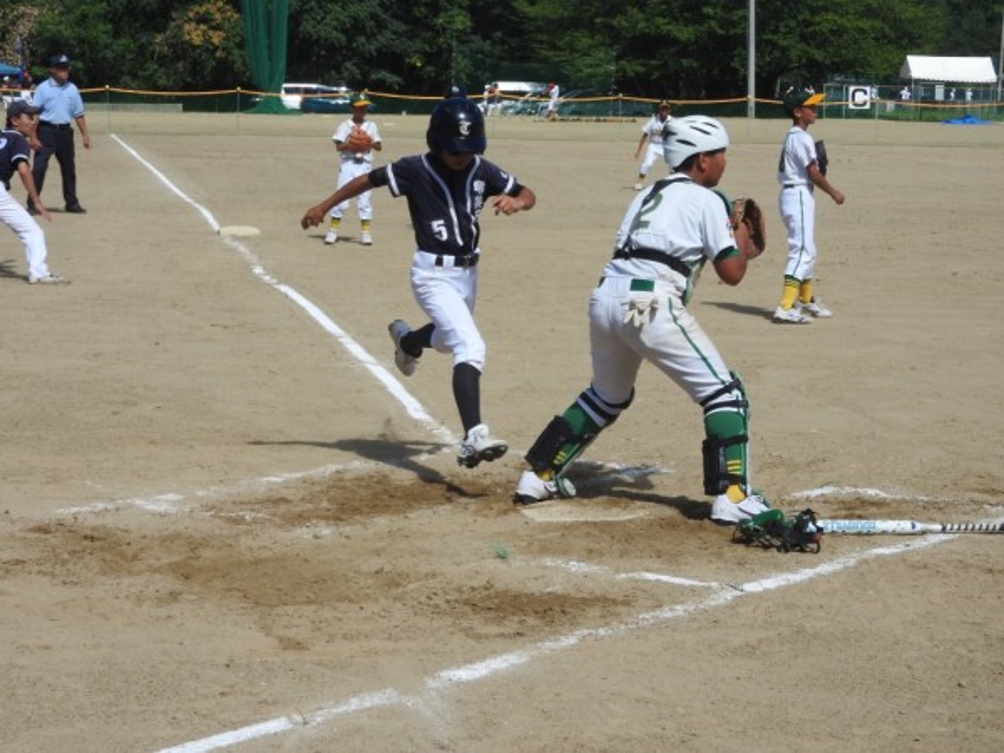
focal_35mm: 95
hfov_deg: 20.7
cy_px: 376
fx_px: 2755
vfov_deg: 15.6
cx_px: 502
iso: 100
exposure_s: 1/1000
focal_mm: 17
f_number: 4.8
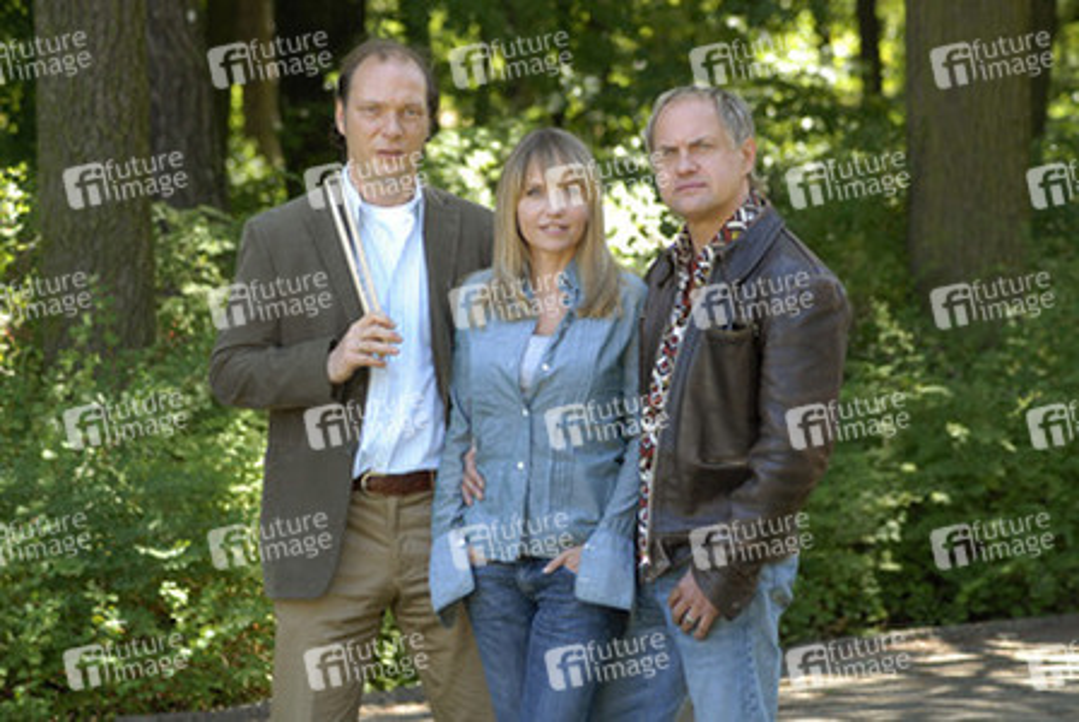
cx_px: 540
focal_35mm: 195
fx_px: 5852
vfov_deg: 7.1
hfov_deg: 10.5
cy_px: 361
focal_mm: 130
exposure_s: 1/100
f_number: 5.6
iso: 400
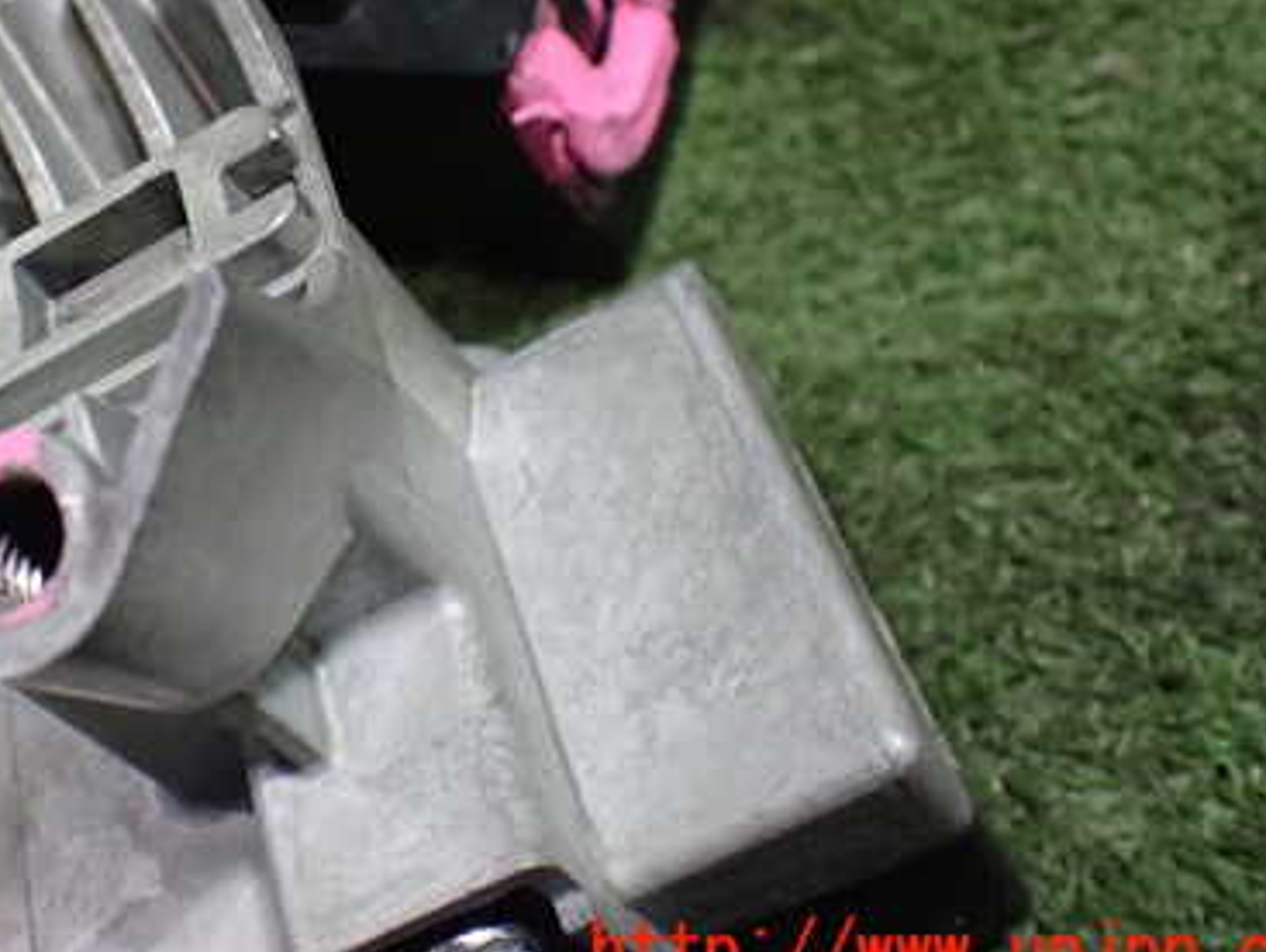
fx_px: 1794
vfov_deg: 29.2
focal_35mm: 49
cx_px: 335
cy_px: 221
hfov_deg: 38.0
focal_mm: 5.4
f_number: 2.3
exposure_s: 1/100
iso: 800
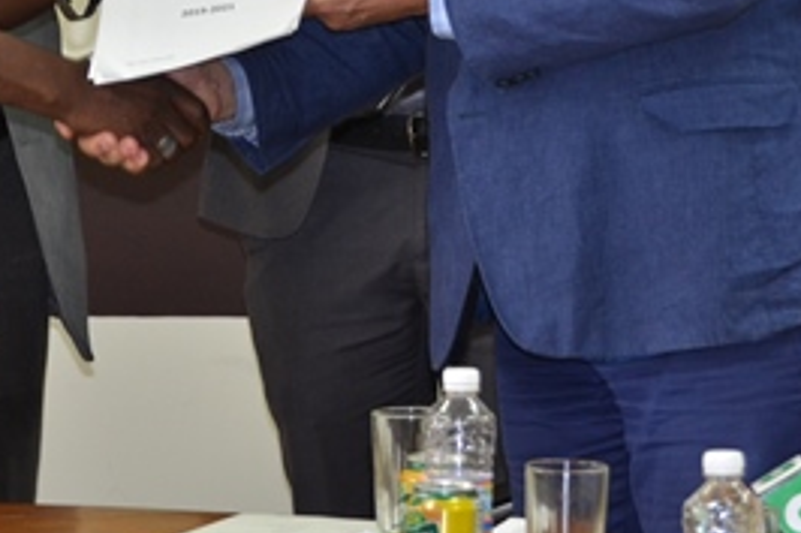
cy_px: -86
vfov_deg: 4.6
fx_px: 6582
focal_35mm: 296
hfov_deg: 7.0
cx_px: 148
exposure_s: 1/60
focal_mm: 82
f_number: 5
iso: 800
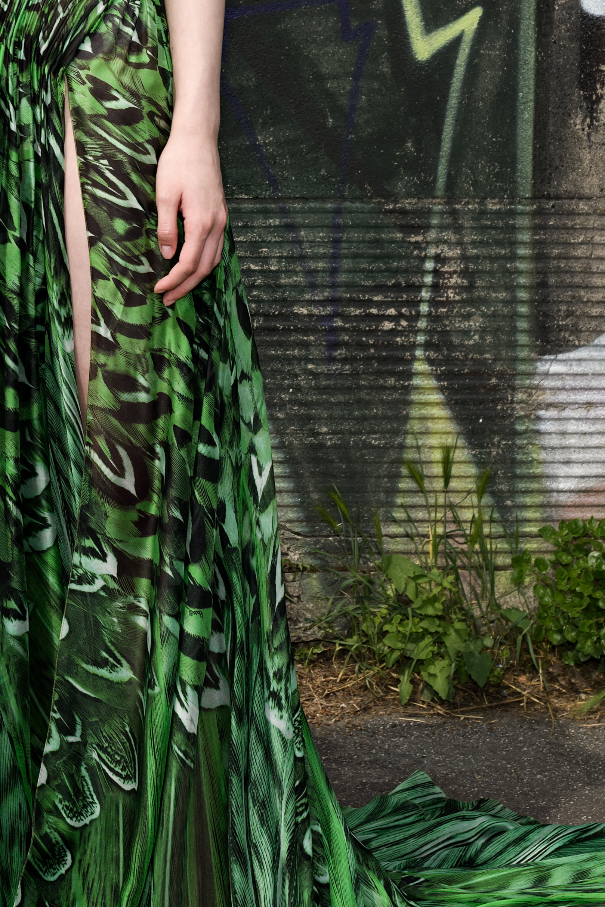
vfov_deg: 16.6
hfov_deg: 11.5
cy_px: -130
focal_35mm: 119
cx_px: 112
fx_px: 2999
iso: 100
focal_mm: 35
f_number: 10
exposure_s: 1/250
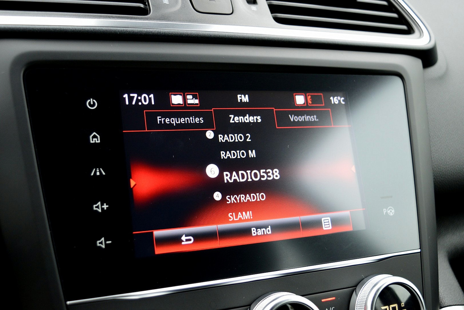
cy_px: 155
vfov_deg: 29.9
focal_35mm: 45
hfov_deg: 43.6
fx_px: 580
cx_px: 232
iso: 800
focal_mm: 30
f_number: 4.5
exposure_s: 1/60
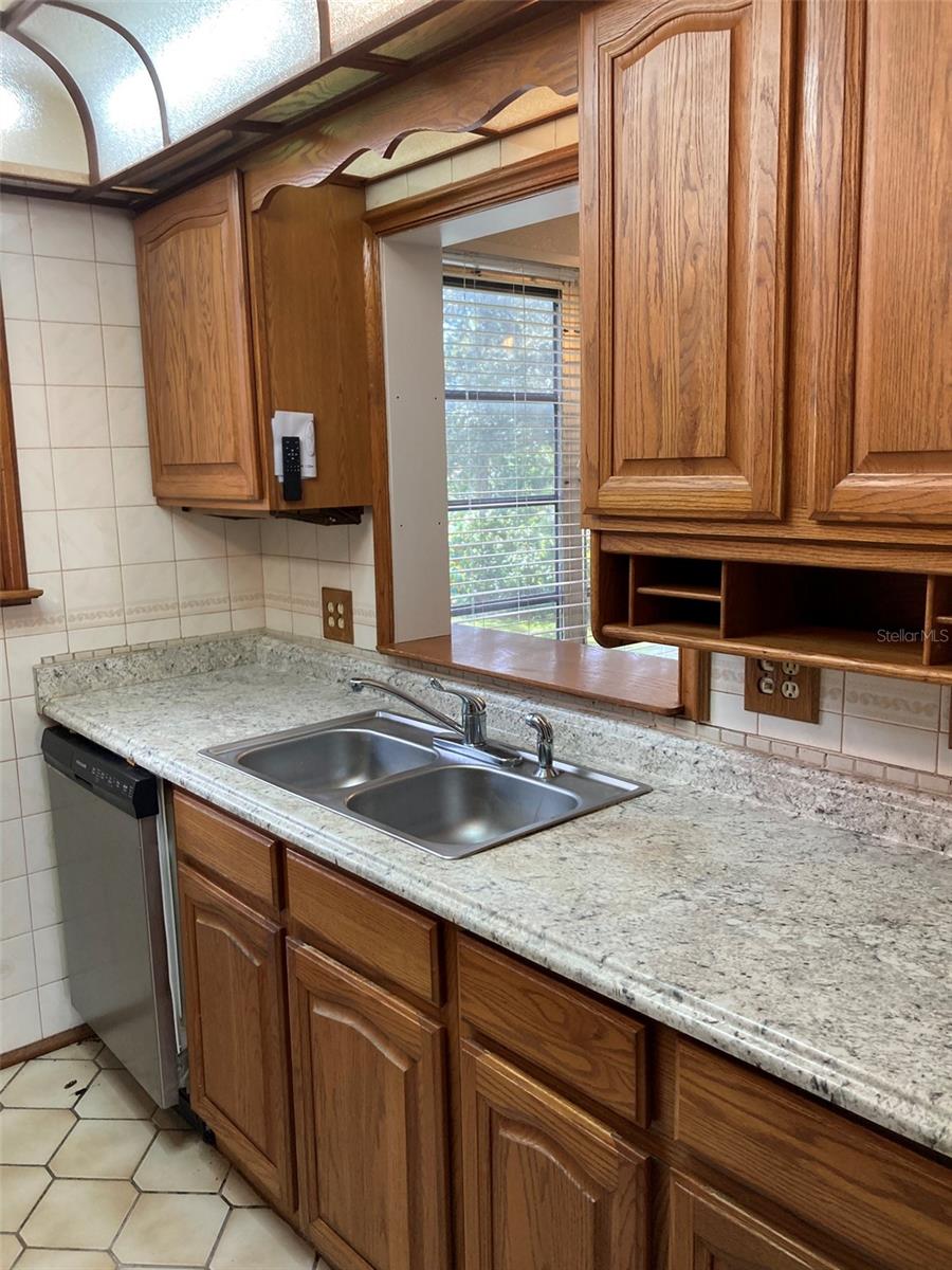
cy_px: 635
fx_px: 1027
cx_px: 476
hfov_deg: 49.7
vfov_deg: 63.4
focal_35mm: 28
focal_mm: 3.99
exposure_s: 1/60
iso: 100
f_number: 1.8
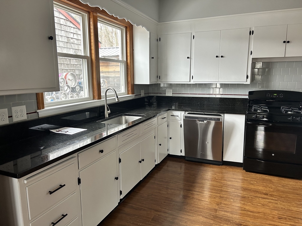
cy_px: 113
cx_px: 151
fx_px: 227
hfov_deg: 67.3
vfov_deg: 53.1
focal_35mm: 26
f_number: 1.5
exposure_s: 1/77
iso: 125
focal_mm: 5.7
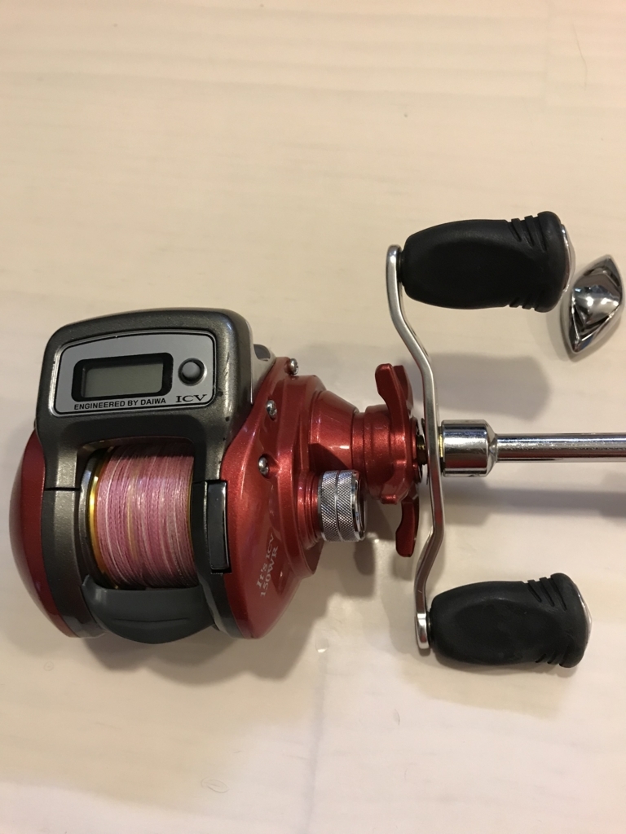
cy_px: 417
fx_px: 675
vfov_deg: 63.4
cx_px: 313
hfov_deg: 49.7
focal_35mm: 28
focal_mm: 3.99
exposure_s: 1/15
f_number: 1.8
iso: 50
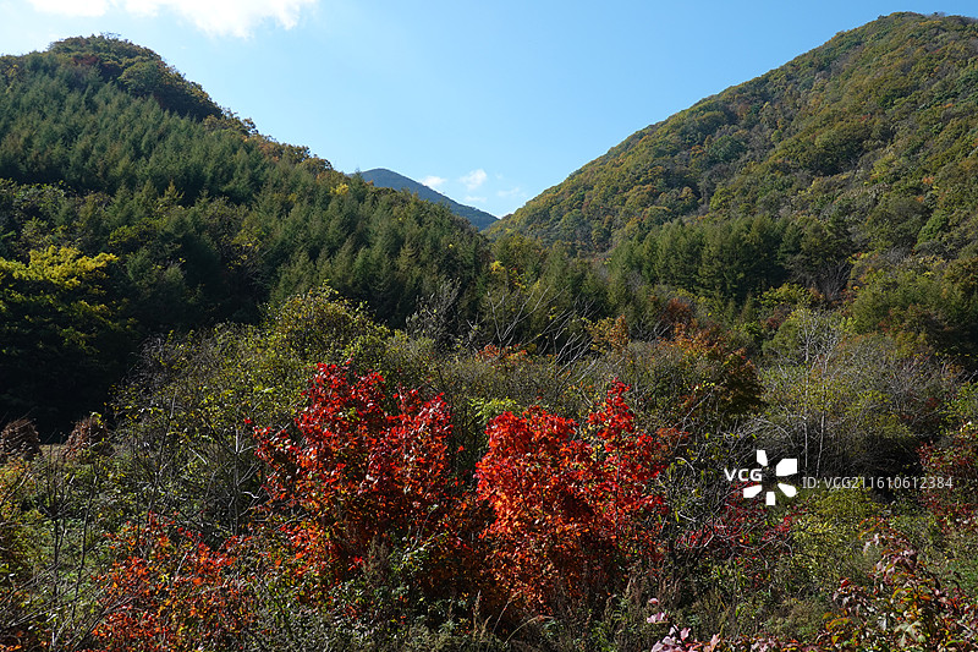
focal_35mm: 37
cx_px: 489
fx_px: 1005
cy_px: 326
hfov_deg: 51.9
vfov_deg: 35.9
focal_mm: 13.56
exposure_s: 1/400
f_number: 5.6
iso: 125
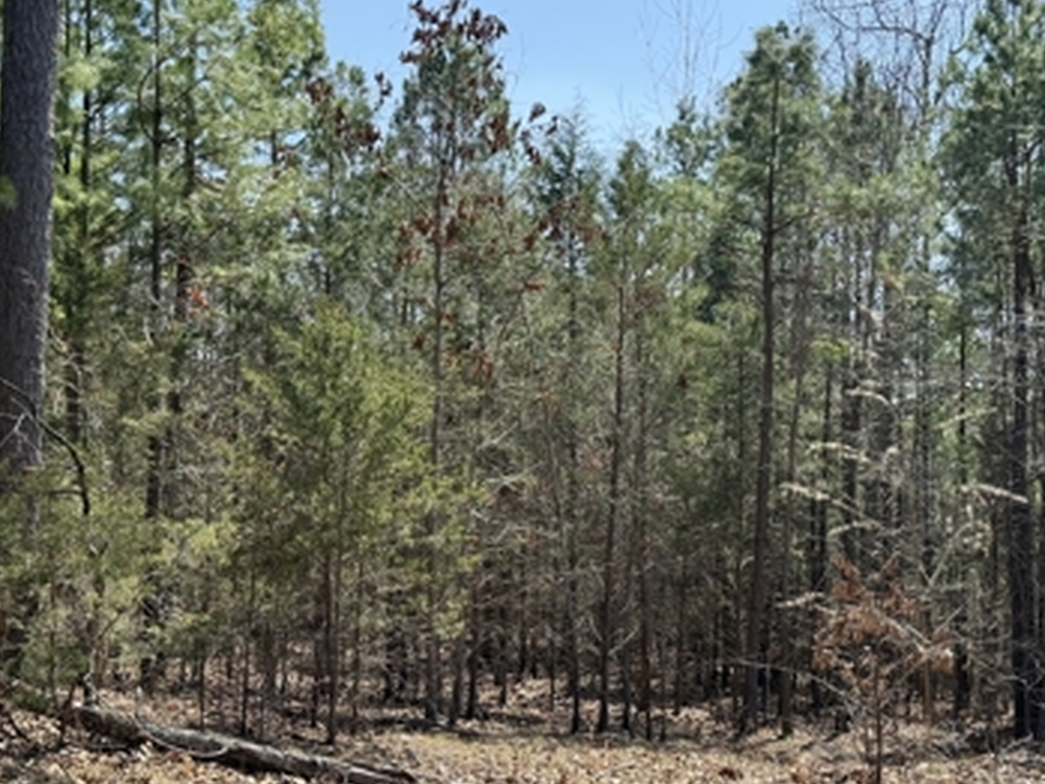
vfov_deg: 26.6
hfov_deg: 34.9
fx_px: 1661
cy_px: 434
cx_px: 581
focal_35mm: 55
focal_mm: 6.76
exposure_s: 1/1307
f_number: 1.78
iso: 64
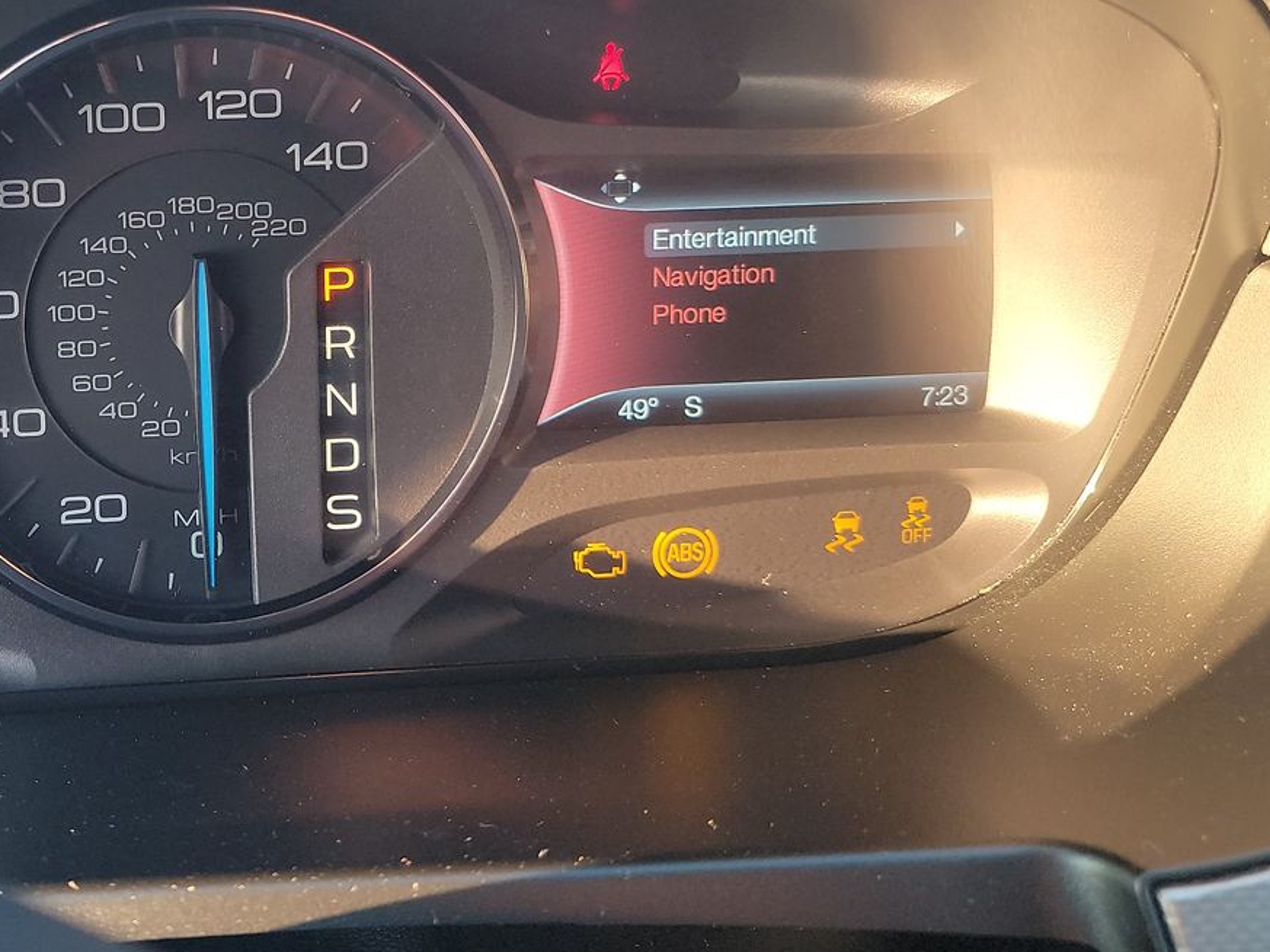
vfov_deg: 32.3
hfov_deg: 40.5
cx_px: 189
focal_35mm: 44
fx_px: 1615
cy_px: 241
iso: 264
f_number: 1.8
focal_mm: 6.7
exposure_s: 1/59
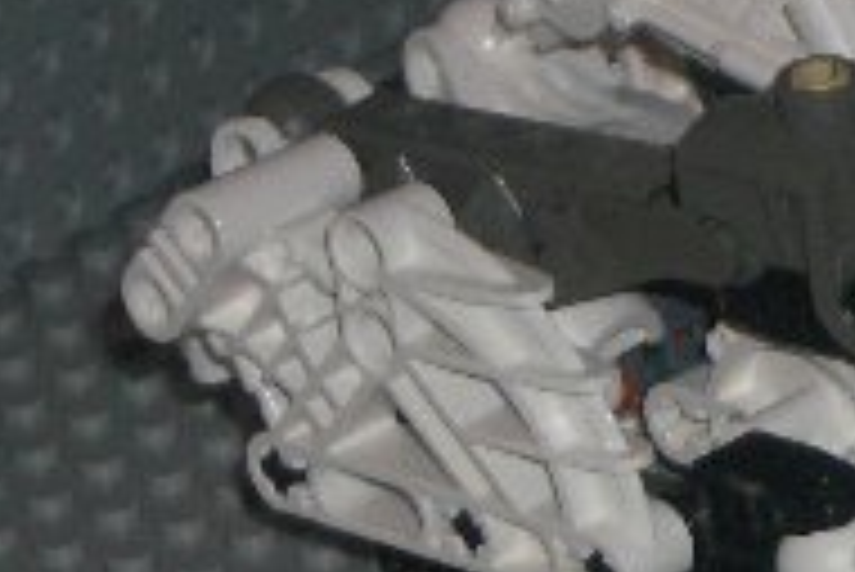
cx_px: 1332
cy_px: 401
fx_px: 6156
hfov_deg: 7.8
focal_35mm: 259
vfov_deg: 5.3
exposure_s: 1/60
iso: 100
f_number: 3.9
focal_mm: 12.2
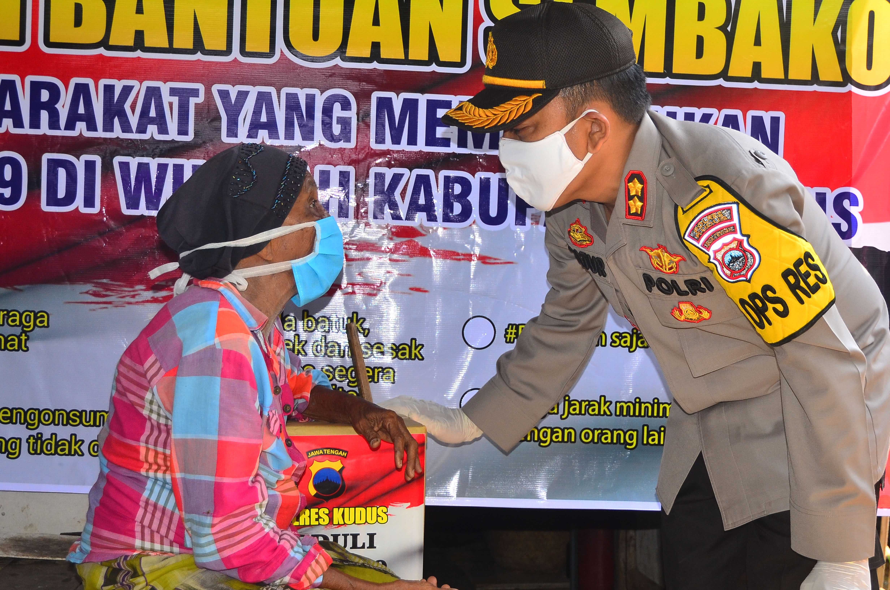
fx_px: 962
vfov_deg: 34.1
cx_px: 445
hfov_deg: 49.6
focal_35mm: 39
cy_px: 295
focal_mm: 26
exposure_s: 1/320
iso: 280
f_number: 4.2
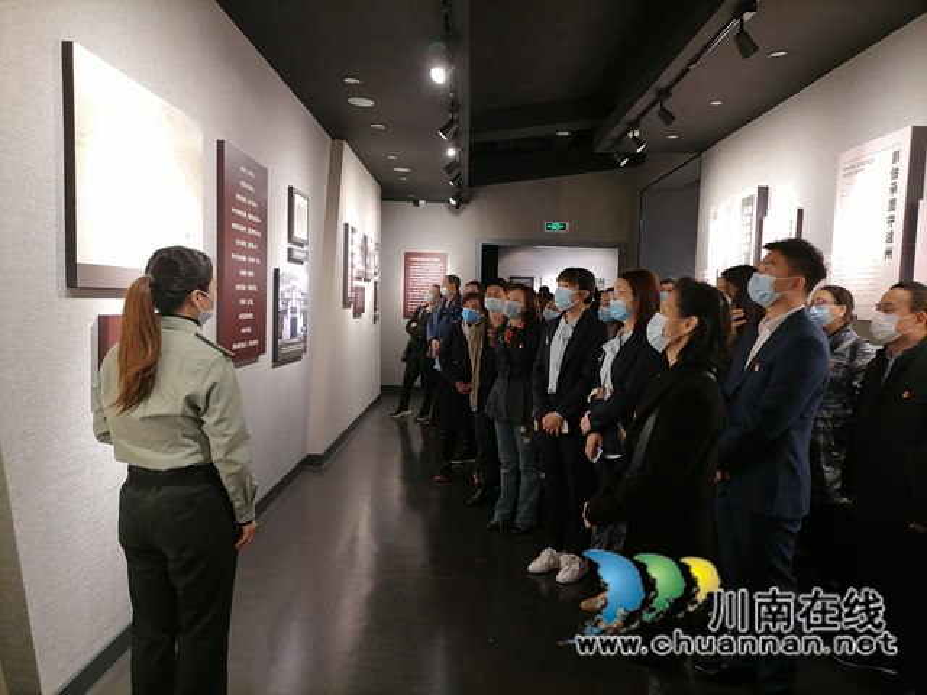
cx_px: 464
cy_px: 348
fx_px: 723
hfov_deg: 65.3
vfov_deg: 51.4
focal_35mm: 27
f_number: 1.8
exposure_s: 1/60
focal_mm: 5.4
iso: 320
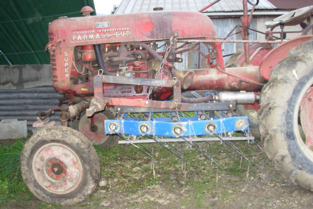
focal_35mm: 40
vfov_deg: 33.4
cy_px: 107
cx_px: 155
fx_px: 348
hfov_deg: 48.5
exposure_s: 1/124
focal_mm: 6.3
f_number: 2.9
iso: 194
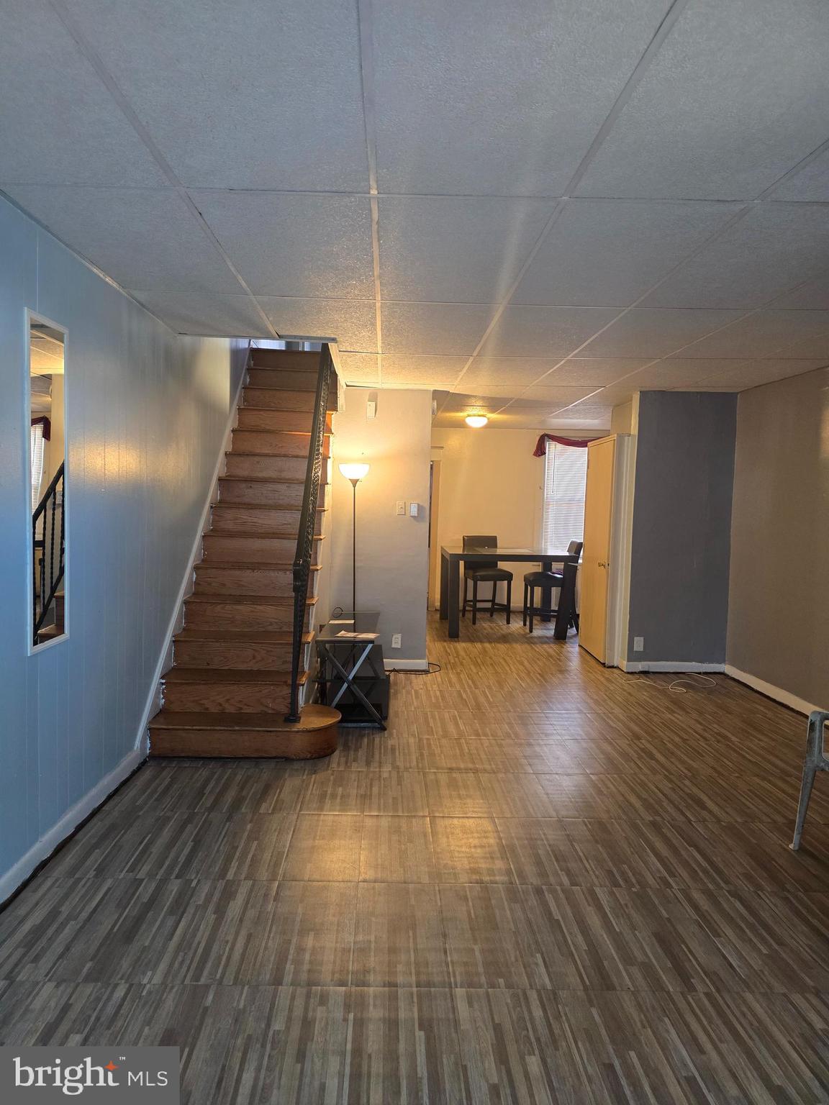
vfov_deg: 73.9
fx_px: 734
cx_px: 414
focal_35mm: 23
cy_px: 552
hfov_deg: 58.9
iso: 500
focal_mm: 6.3
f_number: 1.7
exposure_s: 1/60
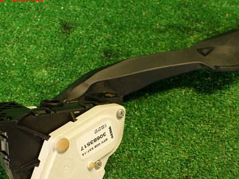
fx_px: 304
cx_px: 113
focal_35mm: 44
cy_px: 122
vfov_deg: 32.6
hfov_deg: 42.9
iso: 250
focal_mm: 5.4
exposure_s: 1/30
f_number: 2.3
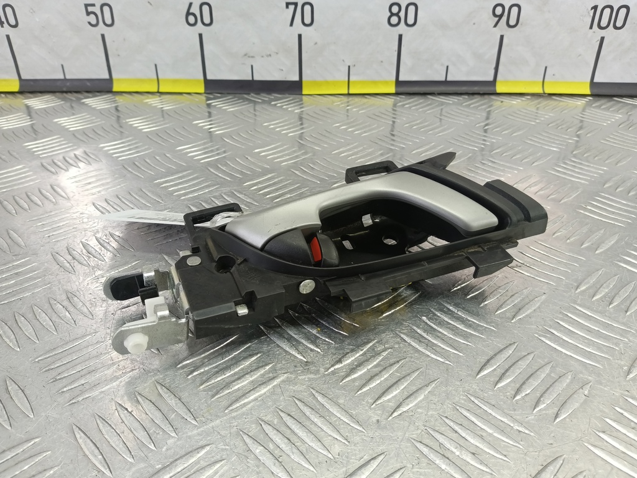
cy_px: 239
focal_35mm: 27
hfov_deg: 65.3
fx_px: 497
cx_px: 318
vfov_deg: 51.4
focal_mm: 4.11
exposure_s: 1/50
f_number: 1.6
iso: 185
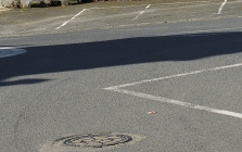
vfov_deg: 7.0
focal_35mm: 184
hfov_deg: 11.1
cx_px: 315
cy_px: -87
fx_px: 1213
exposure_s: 1/350
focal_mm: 35
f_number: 9.5
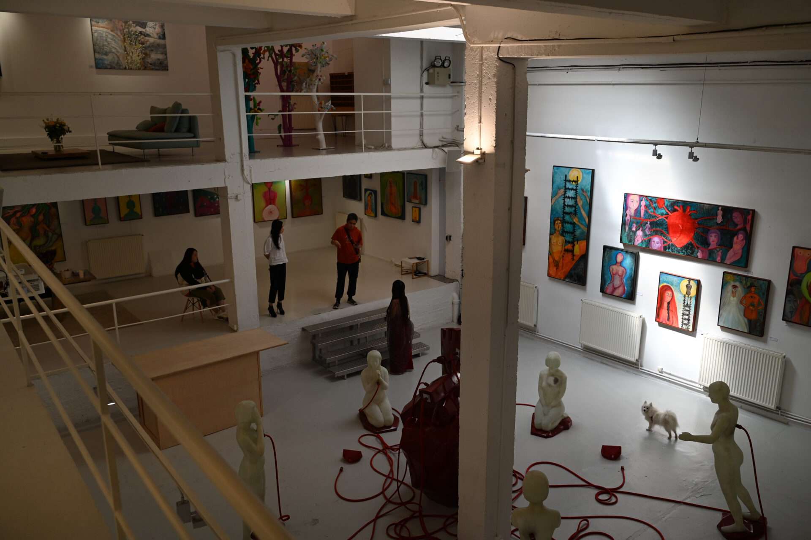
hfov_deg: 65.5
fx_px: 631
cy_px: 270
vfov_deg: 46.4
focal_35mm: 28
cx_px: 406
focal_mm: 28
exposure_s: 1/250
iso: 360
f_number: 4
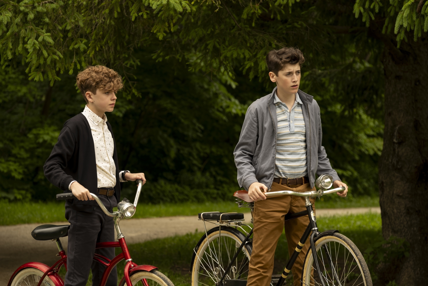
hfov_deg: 11.9
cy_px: 143
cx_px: 214
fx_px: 2057
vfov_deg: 7.9
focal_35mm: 173
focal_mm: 115
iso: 125
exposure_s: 1/125
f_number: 5
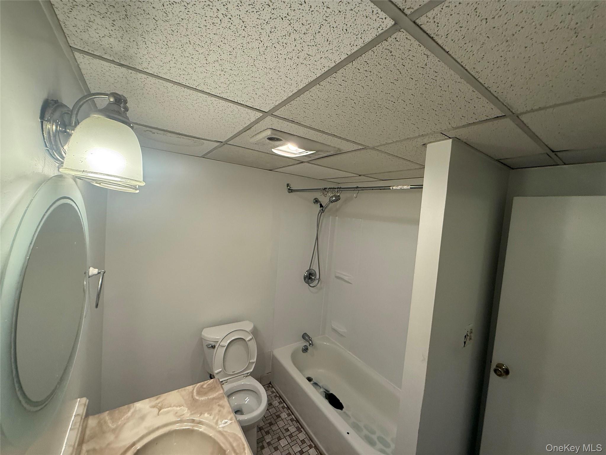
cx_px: 303
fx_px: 245
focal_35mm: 14
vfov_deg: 85.7
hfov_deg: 102.1
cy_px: 228
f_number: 2.2
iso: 250
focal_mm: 2.22
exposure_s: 1/120
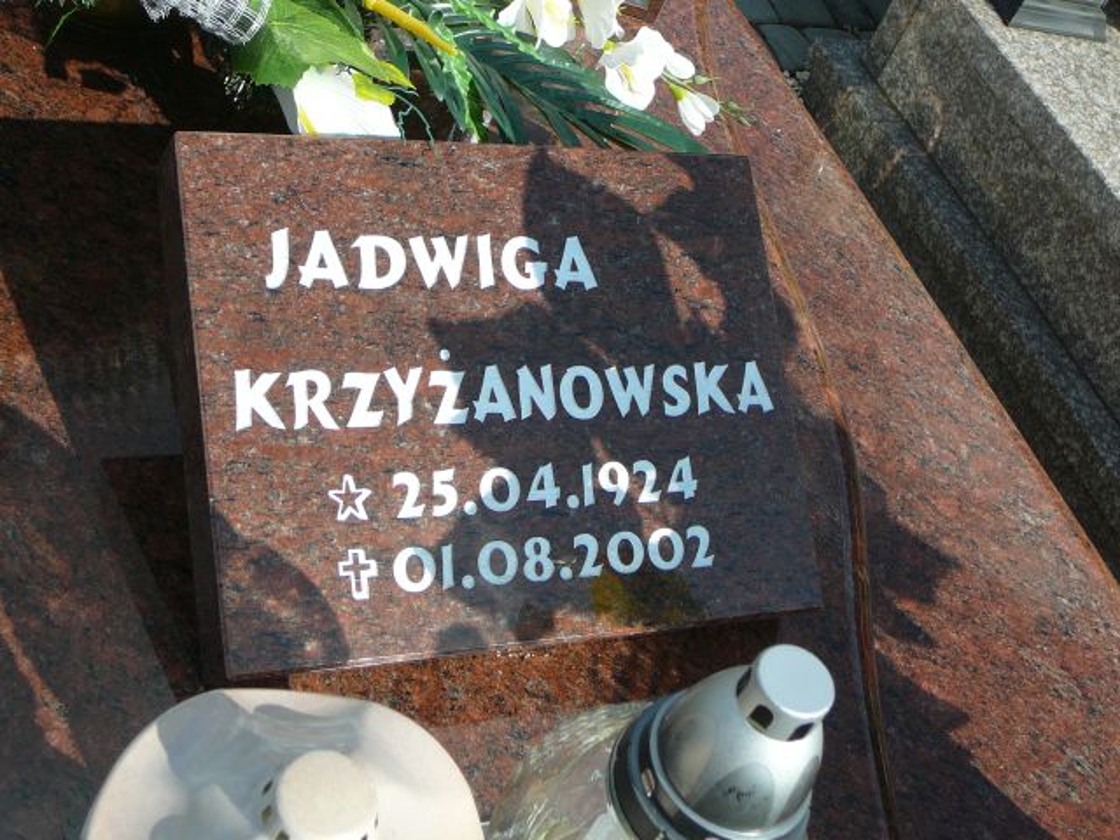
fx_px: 1521
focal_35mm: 47
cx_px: 560
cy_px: 420
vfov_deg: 30.9
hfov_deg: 40.4
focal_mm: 7
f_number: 3.3
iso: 80
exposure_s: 1/1000
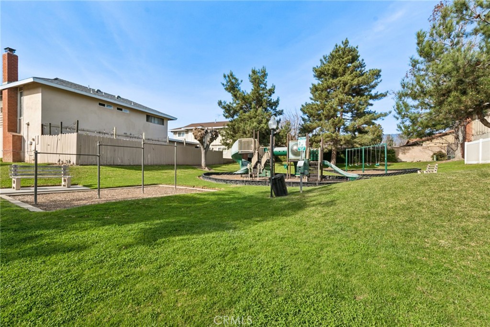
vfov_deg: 73.8
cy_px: 164
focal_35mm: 16
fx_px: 218
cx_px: 245
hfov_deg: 96.7
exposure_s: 1/1000
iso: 400
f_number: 8
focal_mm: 16
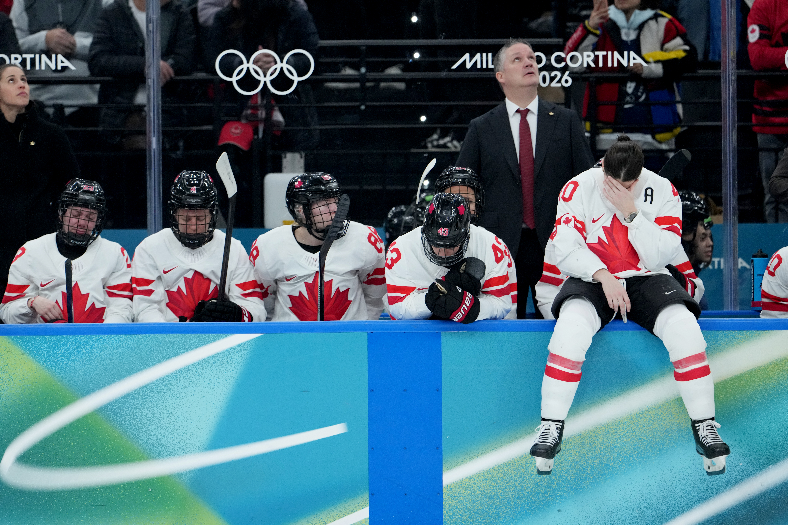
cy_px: 262
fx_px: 6566
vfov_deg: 4.6
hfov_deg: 6.9
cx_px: 394
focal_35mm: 300
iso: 3200
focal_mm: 300
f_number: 4.5
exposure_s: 1/1600
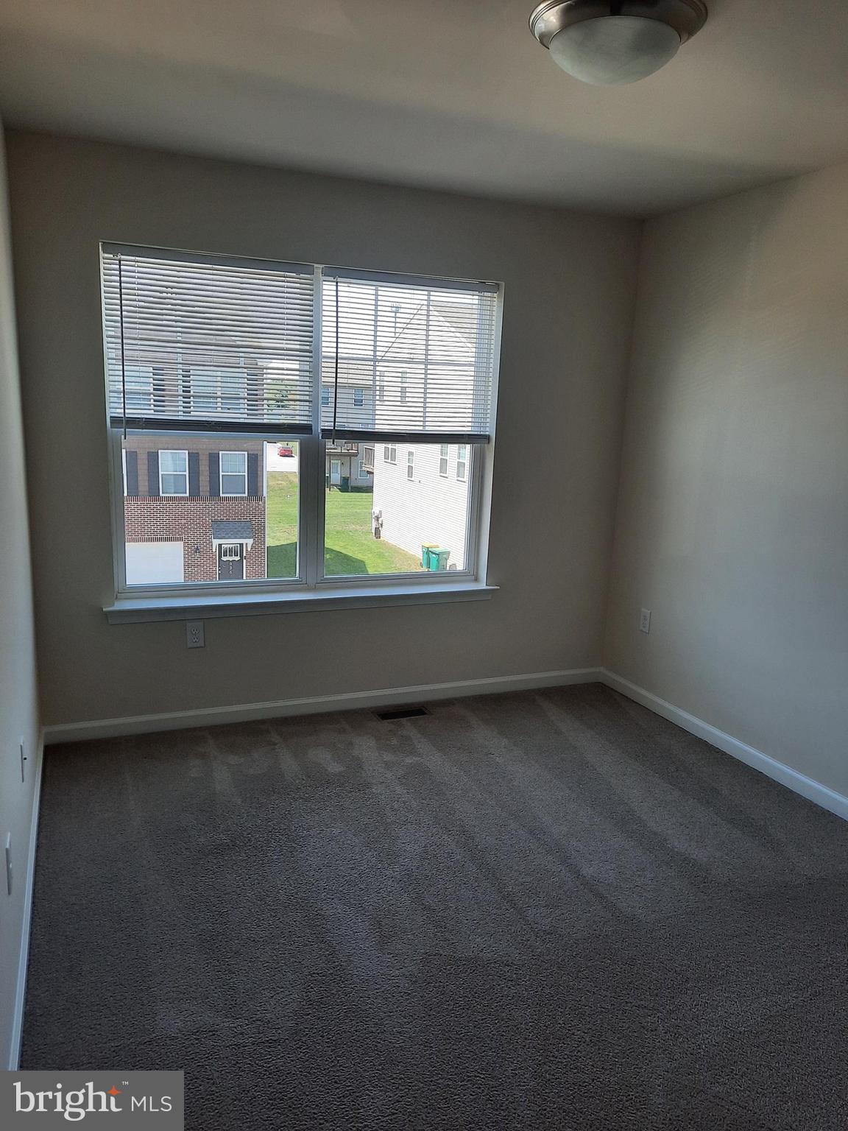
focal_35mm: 25
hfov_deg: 54.9
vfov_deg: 69.4
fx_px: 817
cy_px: 566
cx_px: 424
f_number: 2
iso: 50
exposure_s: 1/120
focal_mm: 4.6
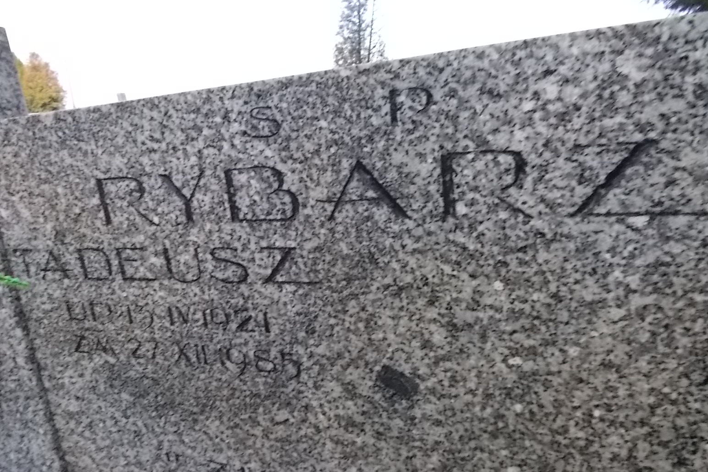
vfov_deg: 46.3
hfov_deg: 65.5
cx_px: 359
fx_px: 551
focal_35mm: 28
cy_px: 258
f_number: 8
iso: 400
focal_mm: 4.6
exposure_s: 1/100
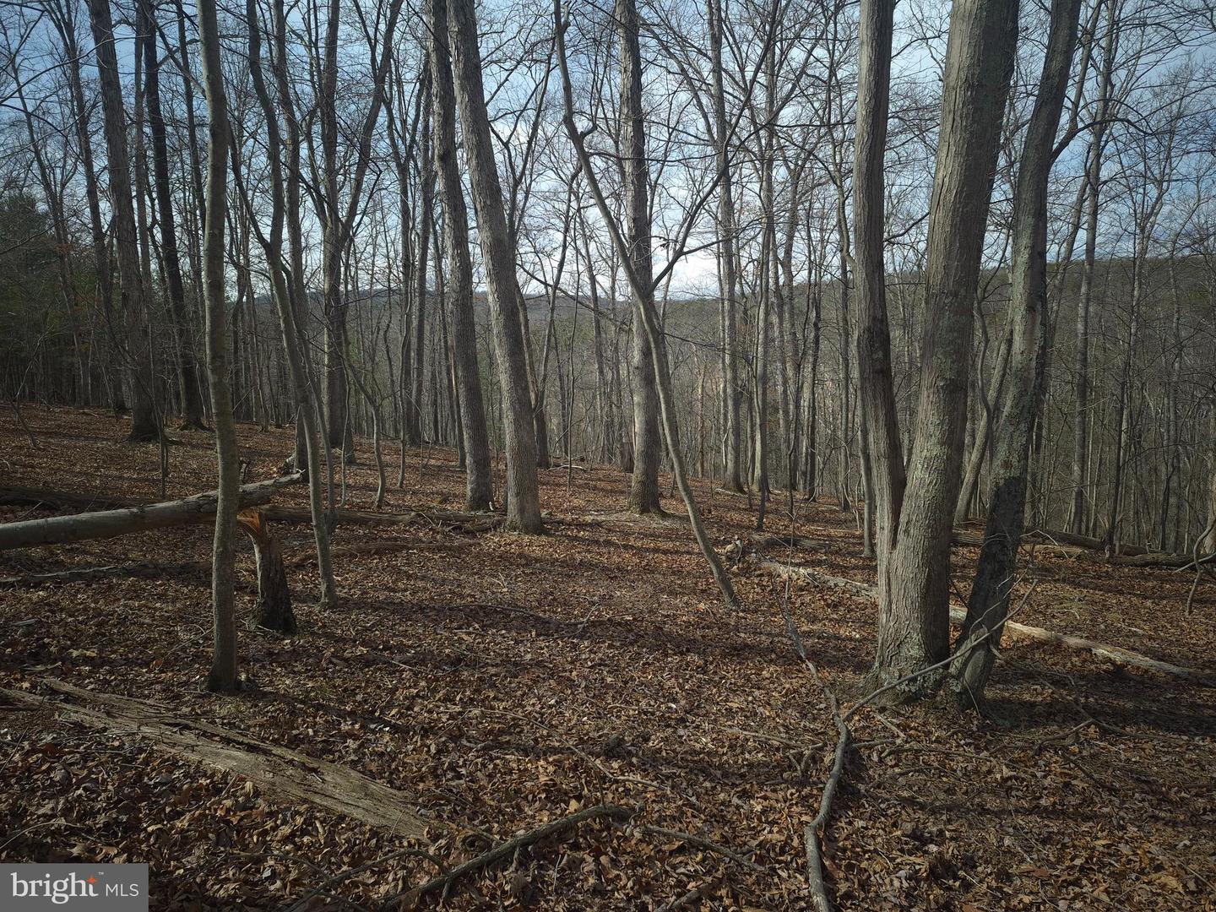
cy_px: 456
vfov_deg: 58.9
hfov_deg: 73.9
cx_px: 608
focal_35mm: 23
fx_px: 808
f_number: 1.8
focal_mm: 5.4
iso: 25
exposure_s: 1/638
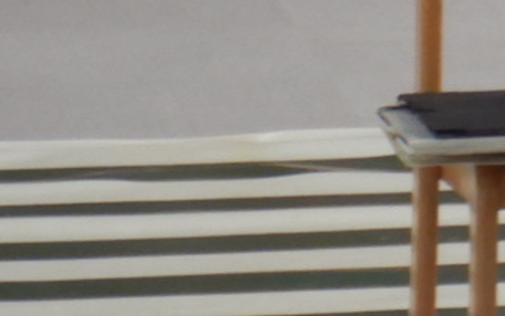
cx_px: 1605
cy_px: -403
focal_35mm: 568
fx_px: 7819
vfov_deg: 2.3
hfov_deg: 3.6
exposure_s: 1/30
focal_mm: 14.1
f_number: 4.6
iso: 180
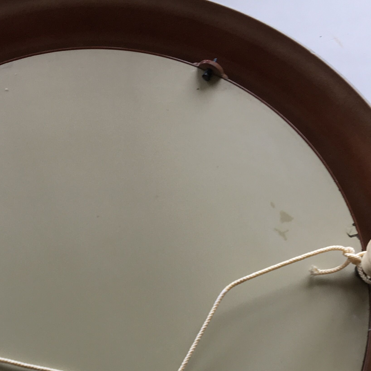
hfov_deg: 27.0
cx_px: 107
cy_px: 369
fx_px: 764
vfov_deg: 25.9
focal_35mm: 63
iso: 25
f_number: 2.2
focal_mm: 4.15
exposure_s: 1/50
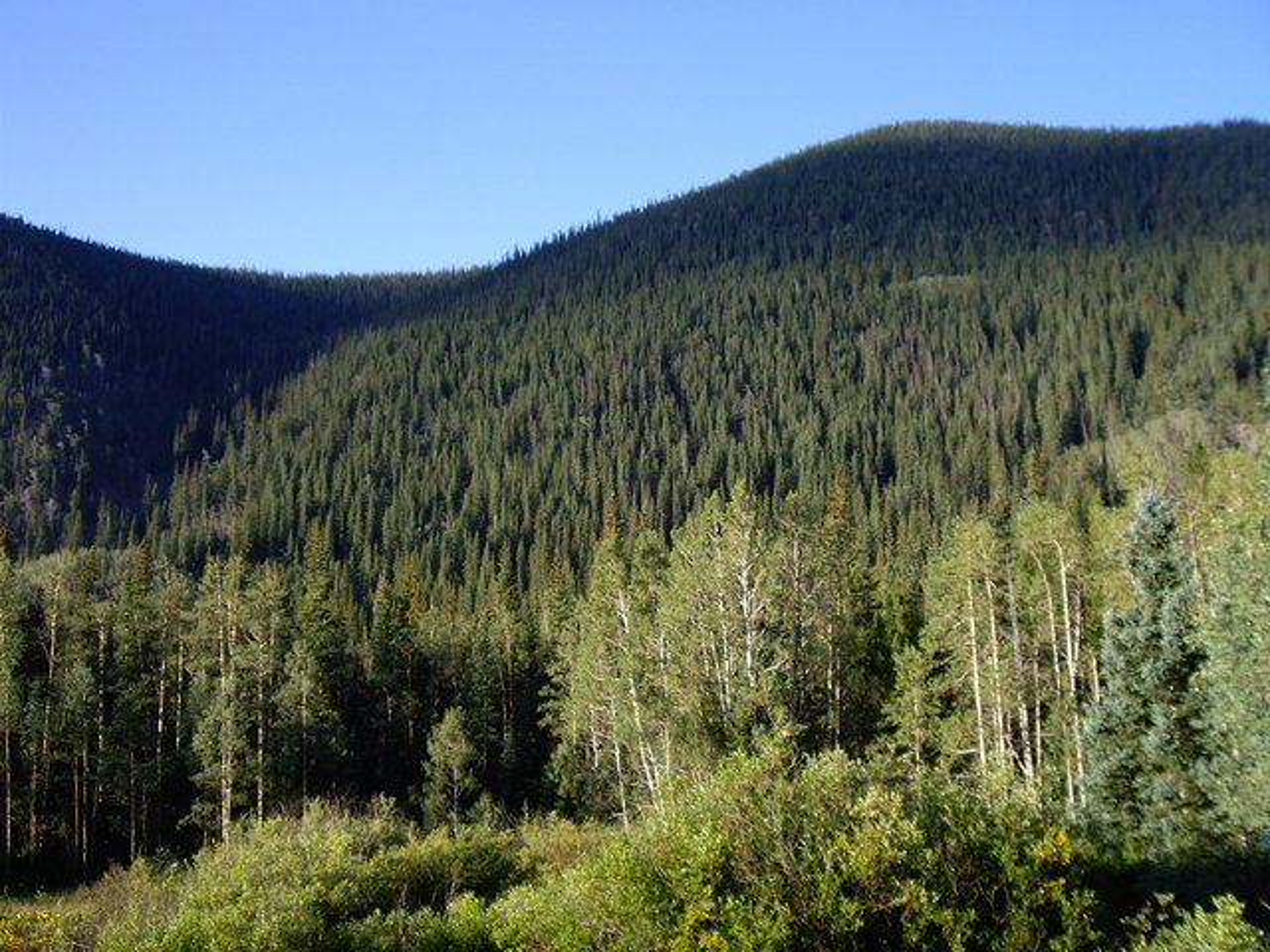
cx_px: 635
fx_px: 1394
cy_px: 476
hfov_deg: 49.0
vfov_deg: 37.7
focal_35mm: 38
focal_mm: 6.2
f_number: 4.3
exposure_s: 1/80
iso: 50
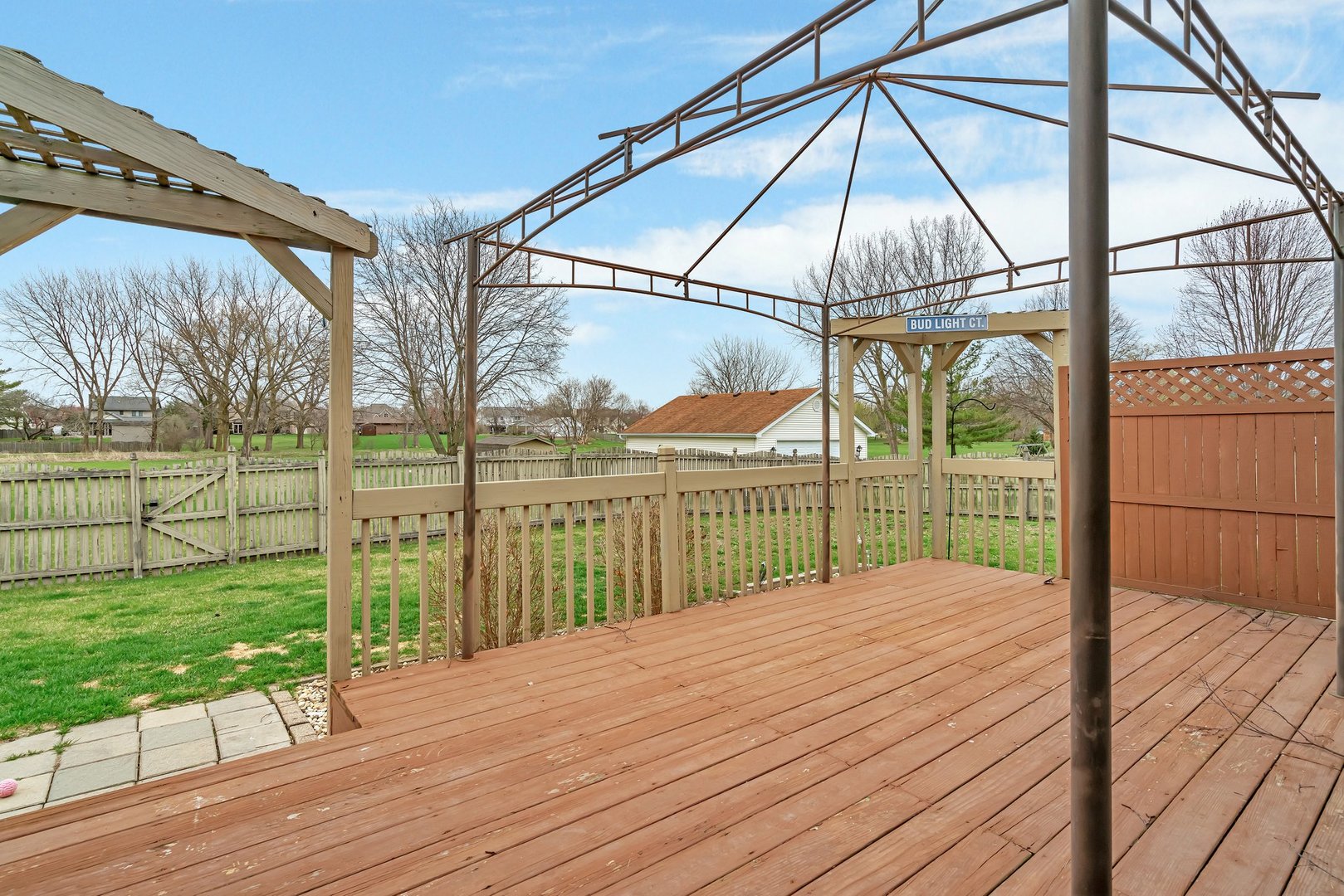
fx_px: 597
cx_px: 672
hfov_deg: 96.7
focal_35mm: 16
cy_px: 448
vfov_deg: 73.8
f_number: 9
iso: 400
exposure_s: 1/80
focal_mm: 16
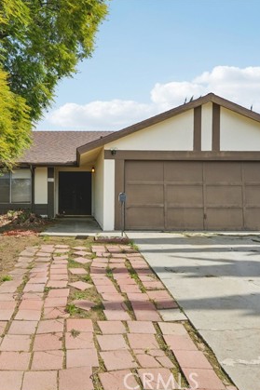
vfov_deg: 62.4
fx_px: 323
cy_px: 196
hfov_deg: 42.9
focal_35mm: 30
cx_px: 75
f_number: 8
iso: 400
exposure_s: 1/750
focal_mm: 19.5
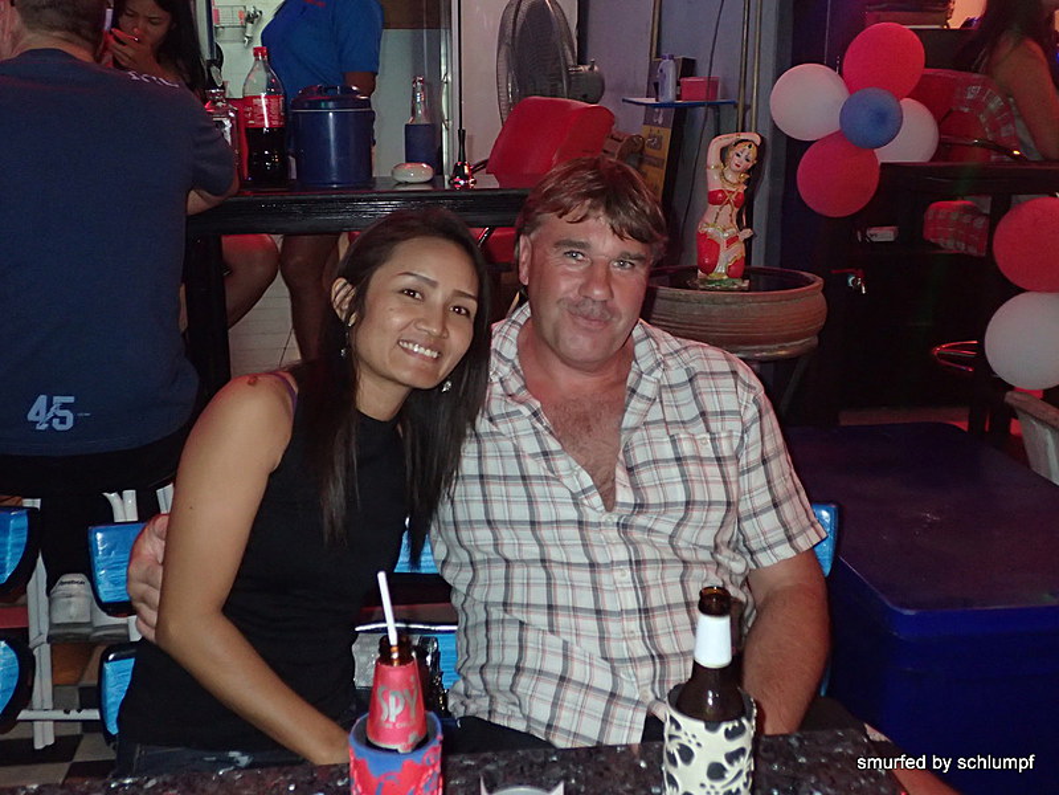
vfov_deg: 37.7
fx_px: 1163
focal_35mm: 38
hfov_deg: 49.0
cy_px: 398
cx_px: 530
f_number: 2.7
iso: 800
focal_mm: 6.86
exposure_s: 1/40
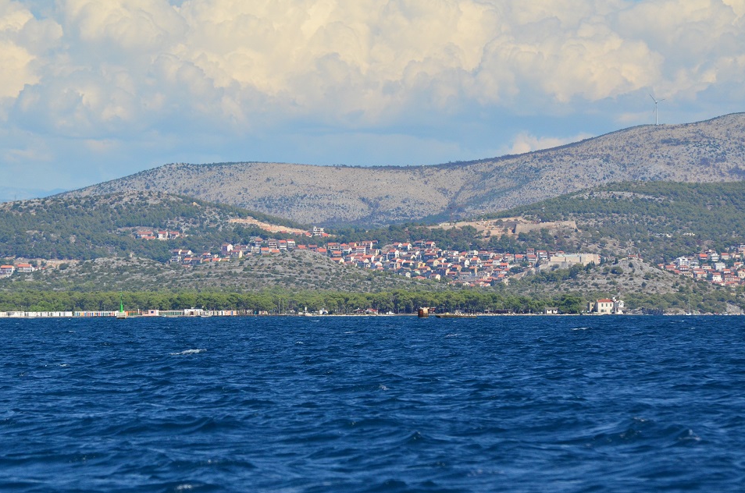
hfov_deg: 7.3
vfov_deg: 4.8
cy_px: 245
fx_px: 5845
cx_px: 361
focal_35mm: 283
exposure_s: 1/8000
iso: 1000
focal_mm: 180
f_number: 6.3
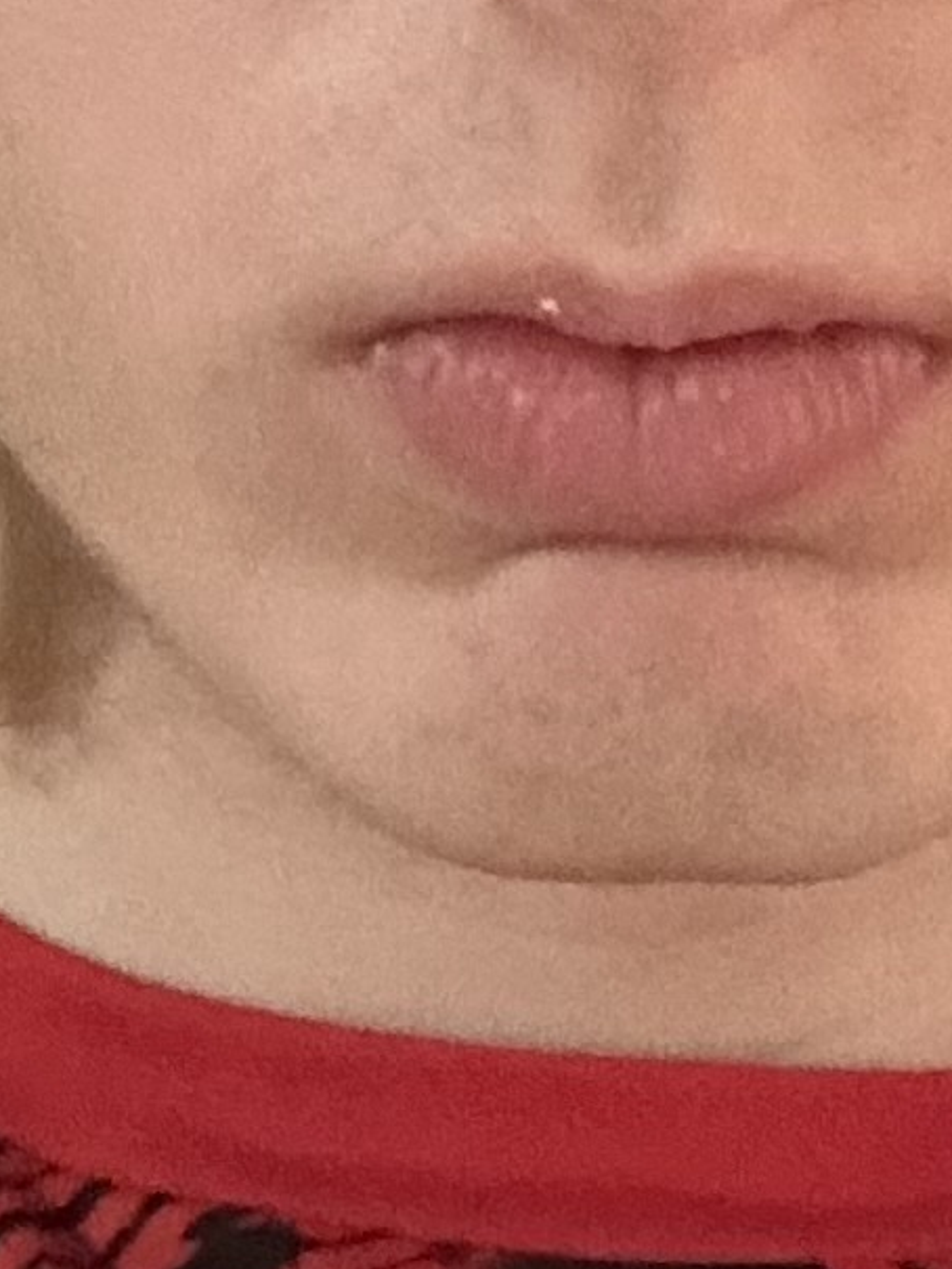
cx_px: 946
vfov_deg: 12.7
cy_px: -132
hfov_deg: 9.6
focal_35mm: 153
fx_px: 5608
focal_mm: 2.69
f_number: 1.9
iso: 640
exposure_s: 1/20
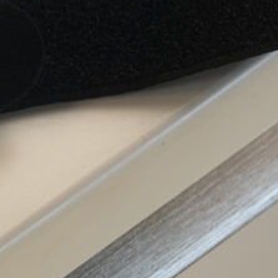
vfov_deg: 3.6
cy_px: -29
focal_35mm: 487
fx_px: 4425
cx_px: -1306
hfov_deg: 3.3
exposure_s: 1/5
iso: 100
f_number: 4
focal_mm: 50
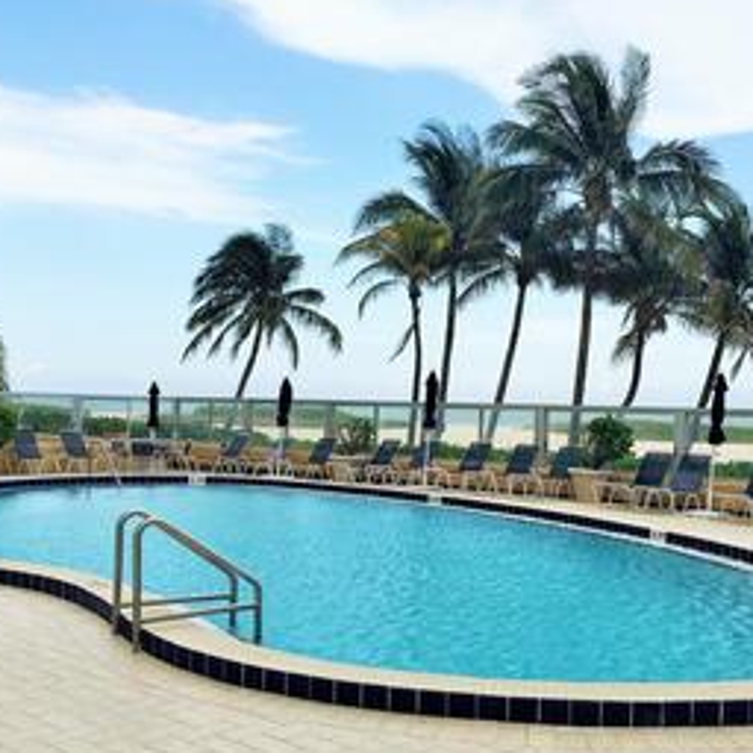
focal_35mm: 40
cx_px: 450
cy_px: 409
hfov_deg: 41.7
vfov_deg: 41.8
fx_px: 984
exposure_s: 1/1236
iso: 32
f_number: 2.2
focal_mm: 4.15
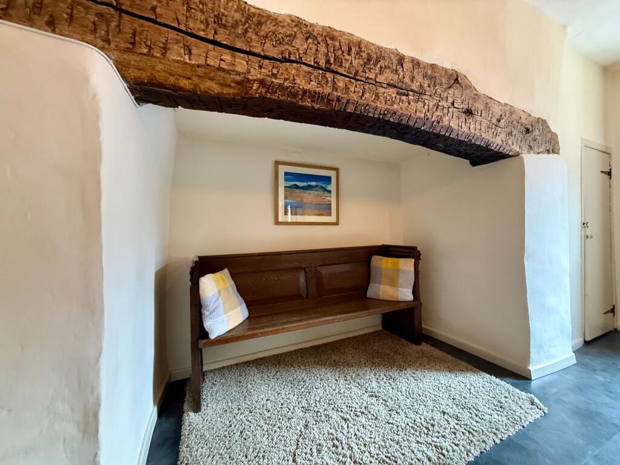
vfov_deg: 85.7
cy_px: 232
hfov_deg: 102.1
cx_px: 310
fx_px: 251
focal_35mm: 14
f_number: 2.2
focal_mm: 2.22
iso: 500
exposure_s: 1/50
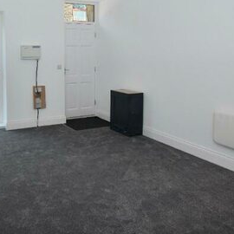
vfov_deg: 48.8
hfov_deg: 47.8
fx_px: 252
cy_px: 76
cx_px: 57
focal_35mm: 33
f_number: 4.5
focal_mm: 10
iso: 400
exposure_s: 1/250
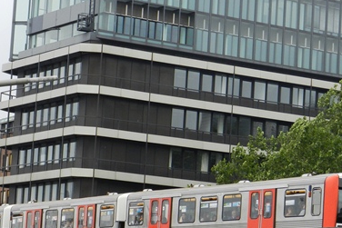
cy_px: 122
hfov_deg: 12.7
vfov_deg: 8.5
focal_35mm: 161
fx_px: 1530
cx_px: 216
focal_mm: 16.3
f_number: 4.9
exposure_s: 1/400
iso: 160
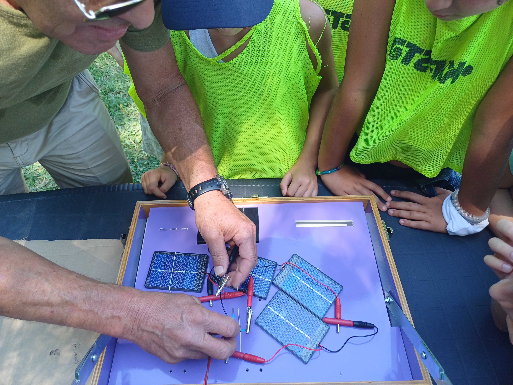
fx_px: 370
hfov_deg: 69.4
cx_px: 256
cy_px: 192
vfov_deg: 54.9
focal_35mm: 25
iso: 50
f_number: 1.8
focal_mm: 4.65
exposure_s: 1/100
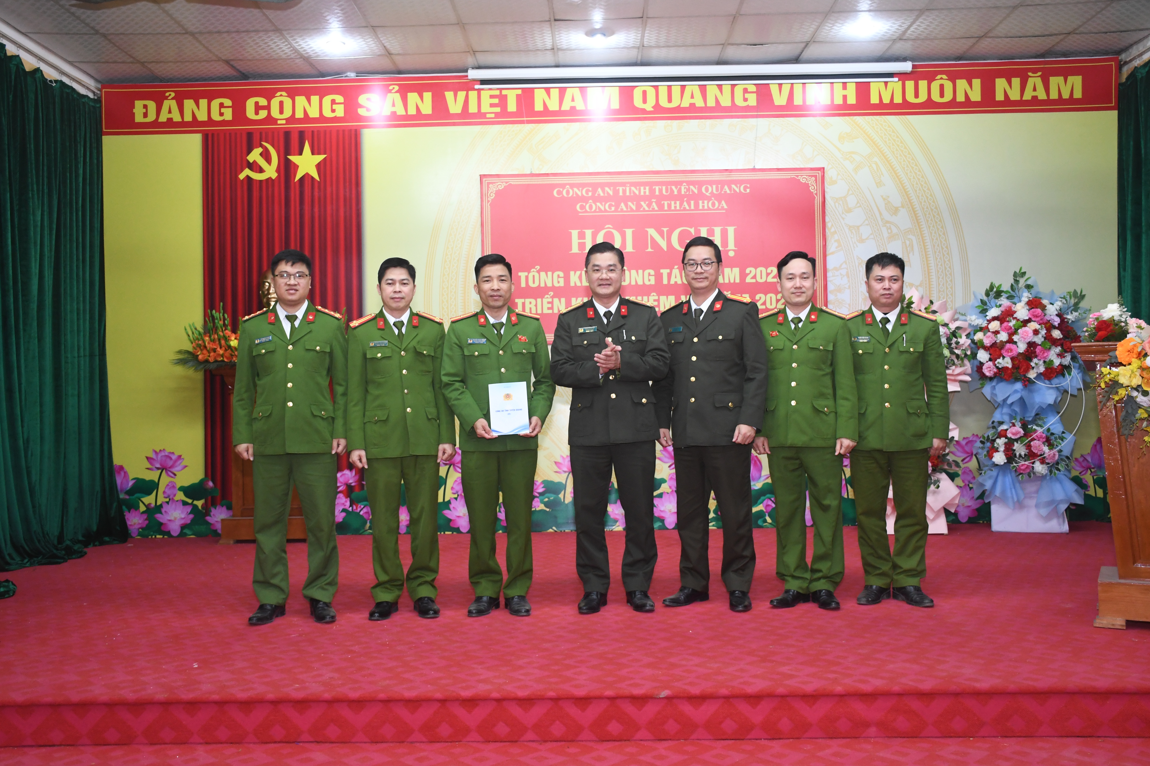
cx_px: 575
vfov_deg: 40.0
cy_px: 383
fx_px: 1054
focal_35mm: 33
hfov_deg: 57.2
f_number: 4
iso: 1600
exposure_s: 1/100
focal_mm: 22
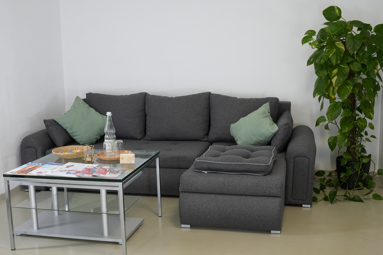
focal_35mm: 44
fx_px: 468
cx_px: 192
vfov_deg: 30.5
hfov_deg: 44.5
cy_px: 128
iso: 1600
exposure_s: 1/40
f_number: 10
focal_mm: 29.5
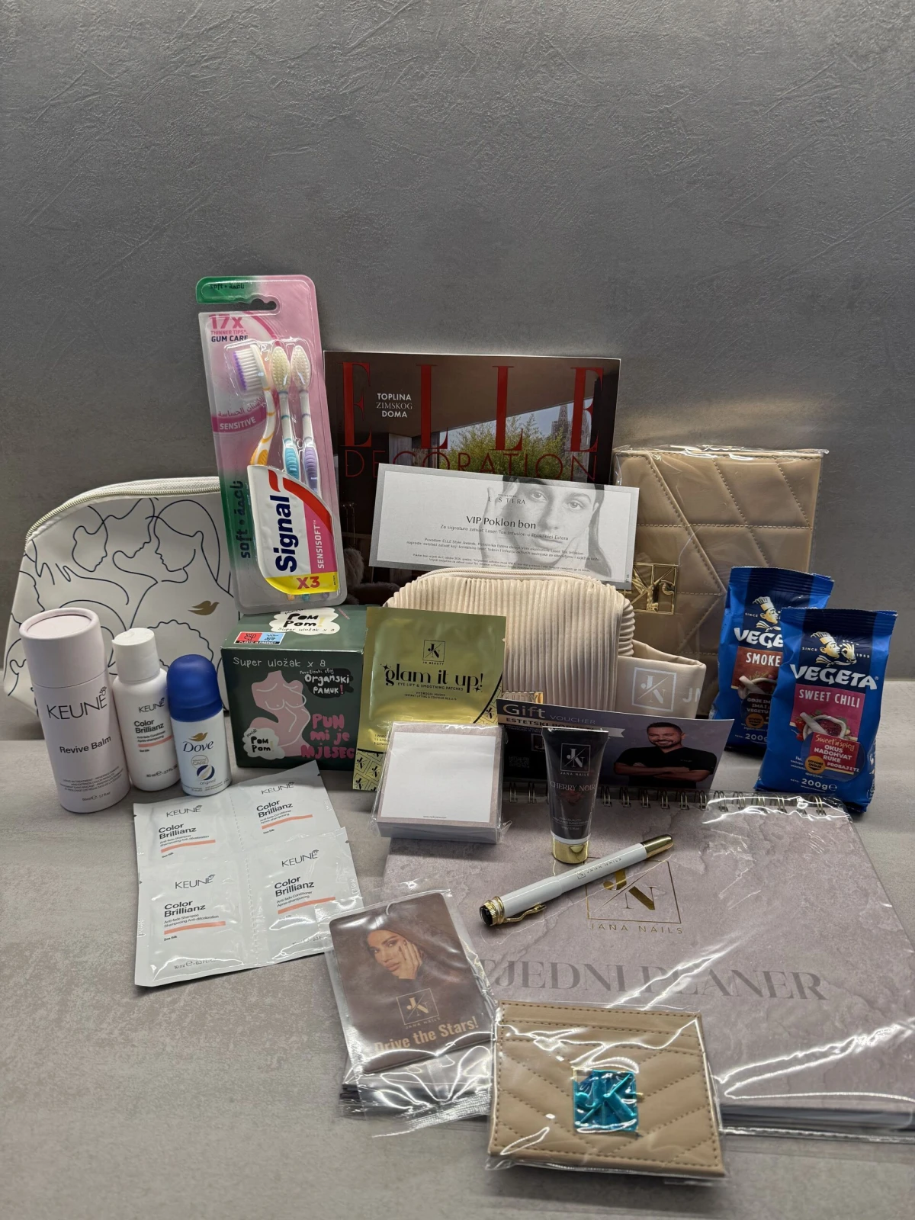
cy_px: 610
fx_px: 846
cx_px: 458
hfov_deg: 56.8
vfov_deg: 71.6
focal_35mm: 24
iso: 125
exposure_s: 1/121
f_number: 1.78
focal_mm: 6.76
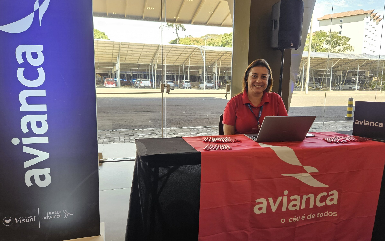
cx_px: 193
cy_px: 121
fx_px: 273
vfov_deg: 47.6
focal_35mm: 26
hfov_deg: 70.4
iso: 250
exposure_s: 1/120
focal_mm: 5.4
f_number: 1.8
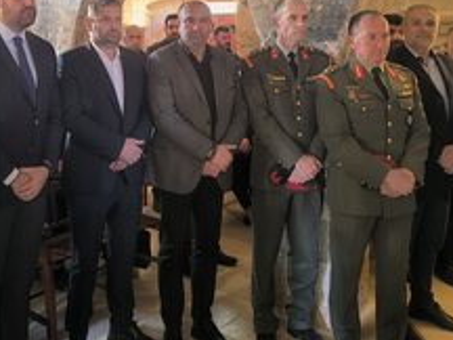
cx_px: 150
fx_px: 523
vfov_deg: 34.7
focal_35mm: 40
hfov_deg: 46.1
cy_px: 64
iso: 2500
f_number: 1.65
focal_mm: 6.14
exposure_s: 1/16.7
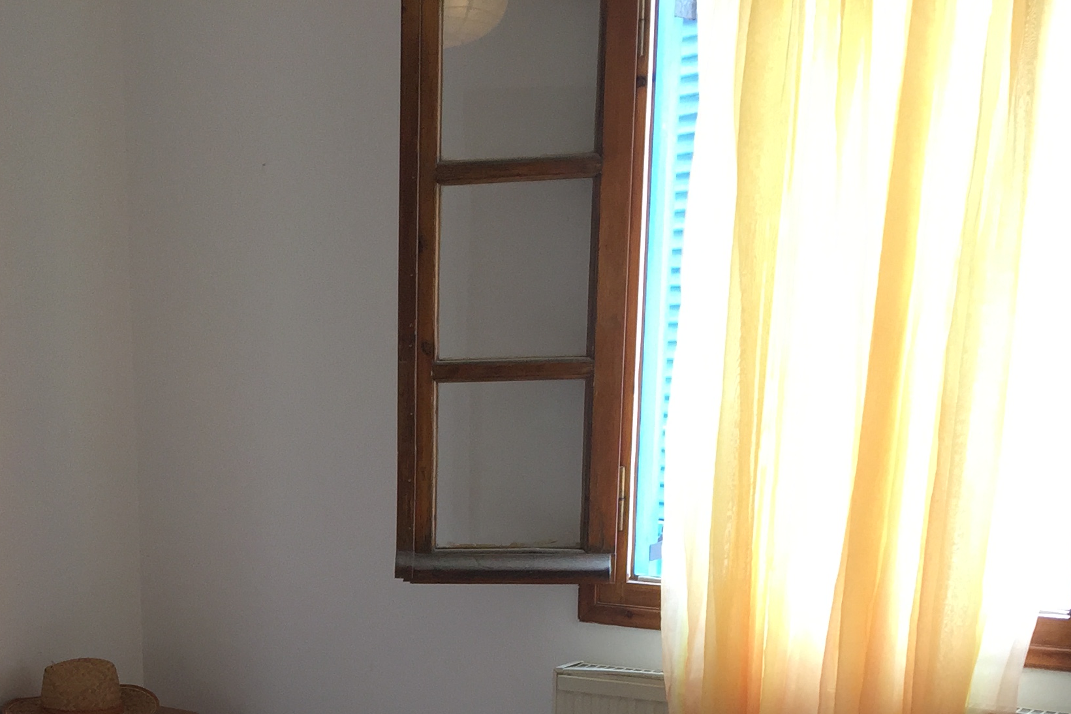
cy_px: 777
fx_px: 1785
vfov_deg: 21.5
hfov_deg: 32.1
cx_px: 147
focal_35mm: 60
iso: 50
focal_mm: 4.15
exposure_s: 1/100
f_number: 2.2
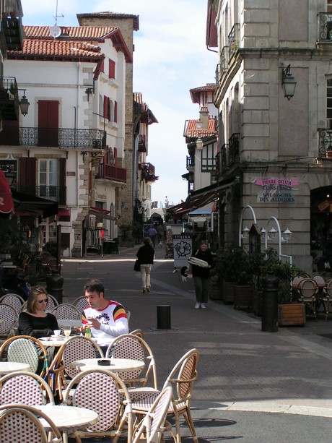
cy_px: 222
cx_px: 166
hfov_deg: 22.6
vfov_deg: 29.8
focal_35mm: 65
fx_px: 831
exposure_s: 1/250
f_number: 5.6
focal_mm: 10
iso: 50
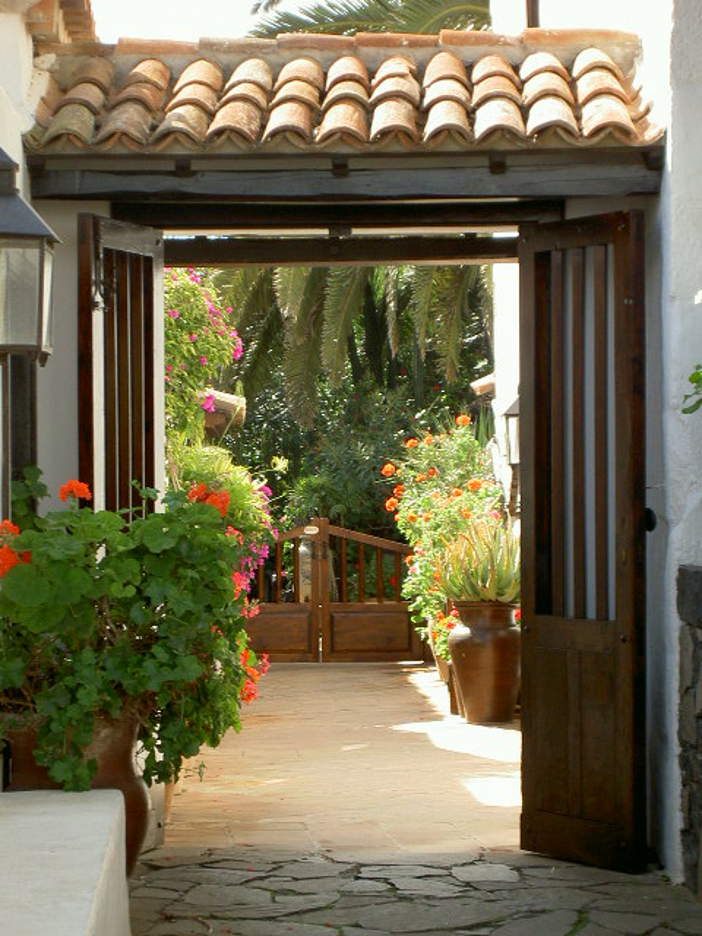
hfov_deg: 14.5
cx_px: 351
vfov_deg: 19.3
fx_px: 2758
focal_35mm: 102
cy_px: 468
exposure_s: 1/80
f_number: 4.9
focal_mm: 16.8
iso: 50
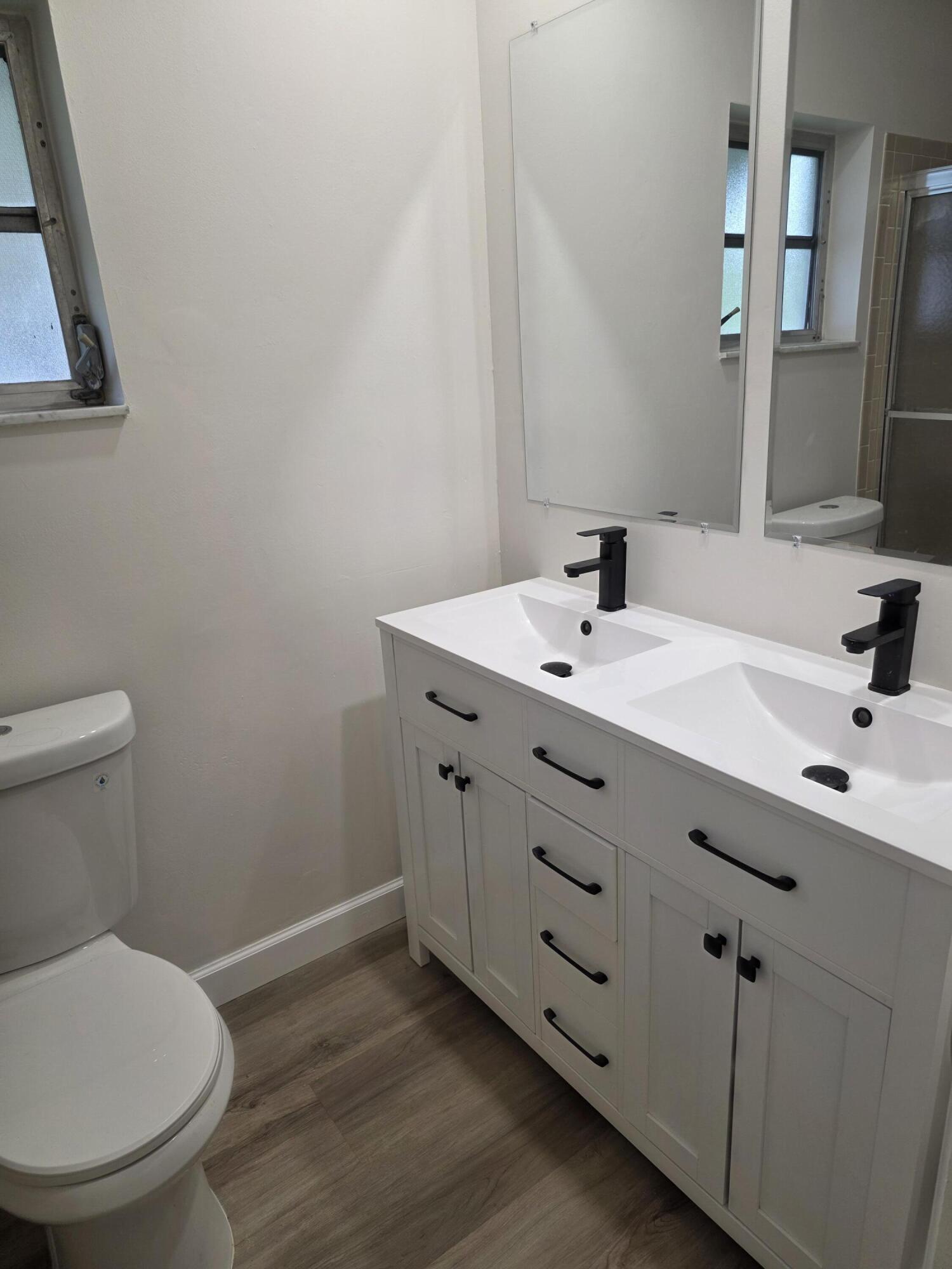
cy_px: 634
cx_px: 476
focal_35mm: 23
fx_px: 843
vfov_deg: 73.9
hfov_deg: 58.9
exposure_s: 1/120
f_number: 1.7
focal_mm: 6.3
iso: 100
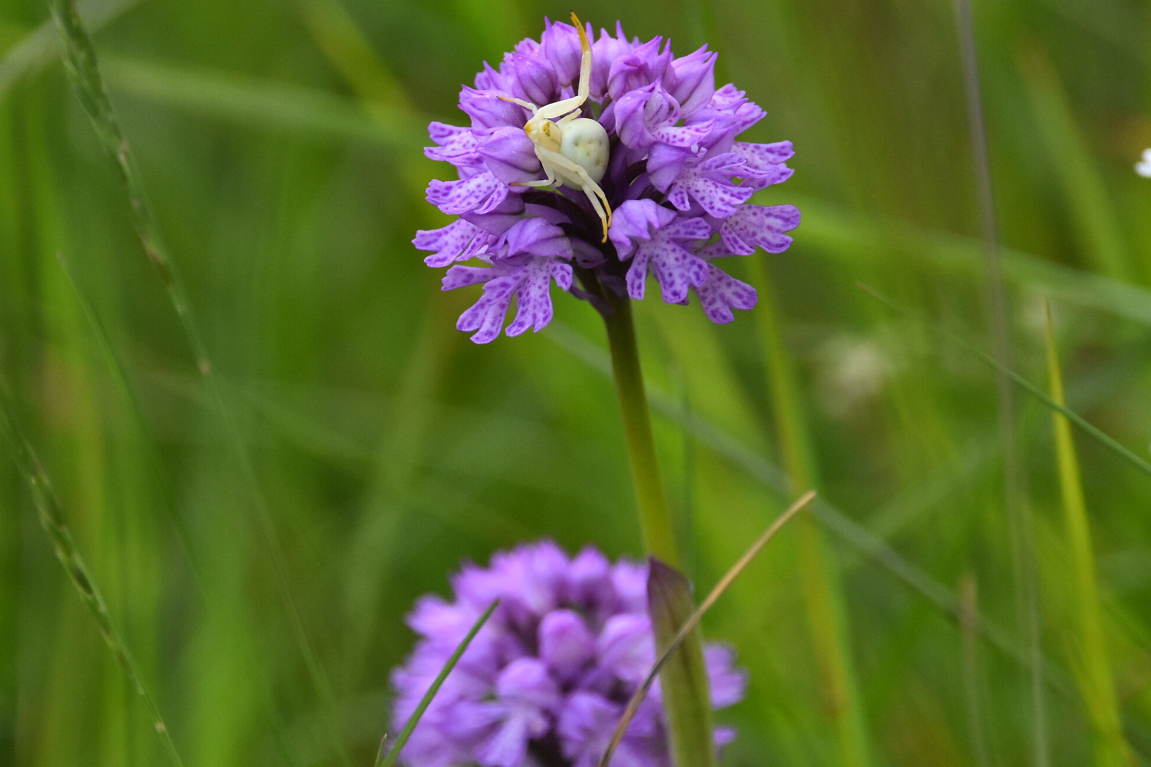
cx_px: 458
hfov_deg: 1.9
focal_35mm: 1101
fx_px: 35199
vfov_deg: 1.2
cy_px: 387
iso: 1400
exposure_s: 1/1000
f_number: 6.3
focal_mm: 600
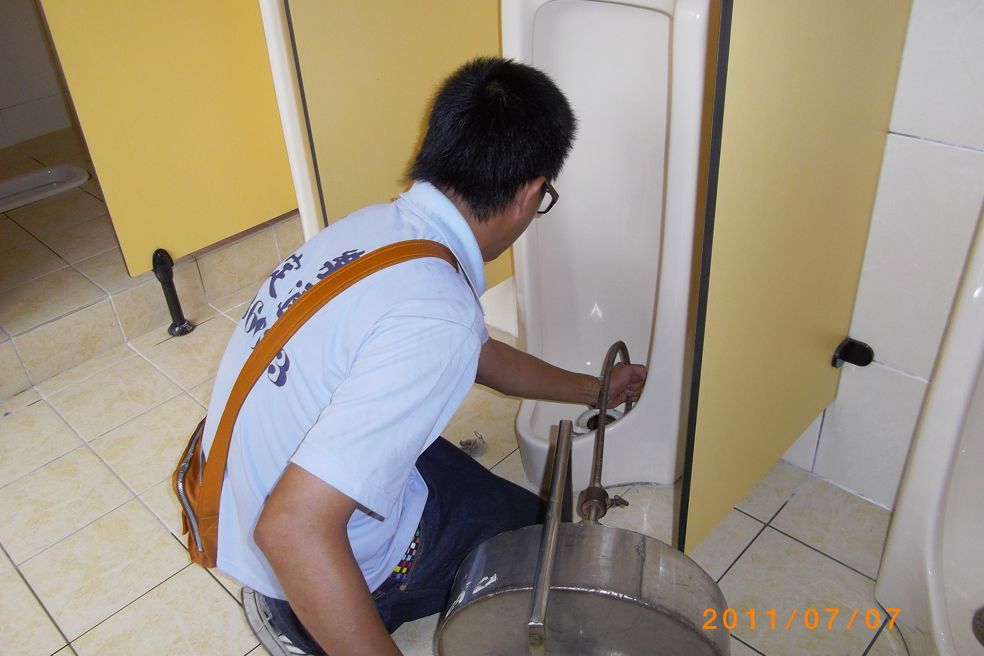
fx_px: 793
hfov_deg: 63.7
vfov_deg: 45.0
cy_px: 325
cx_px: 497
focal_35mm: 29
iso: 100
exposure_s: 1/50
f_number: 3.2
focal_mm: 4.9
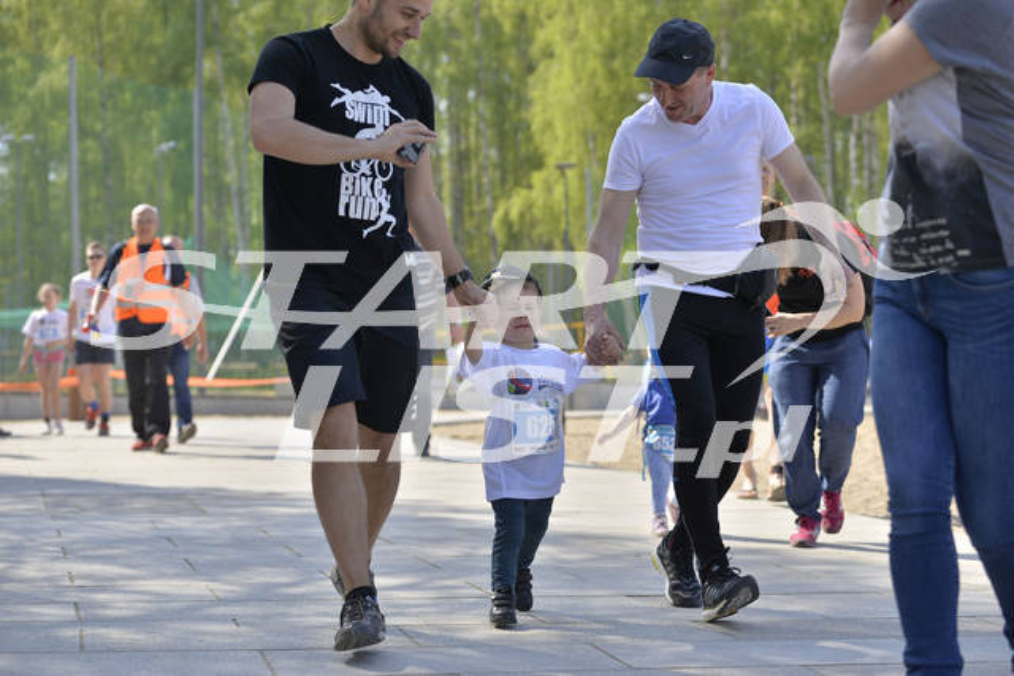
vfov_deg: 19.5
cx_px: 507
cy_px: 338
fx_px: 1972
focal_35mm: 70
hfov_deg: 28.8
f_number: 4
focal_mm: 70
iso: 200
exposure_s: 1/2000
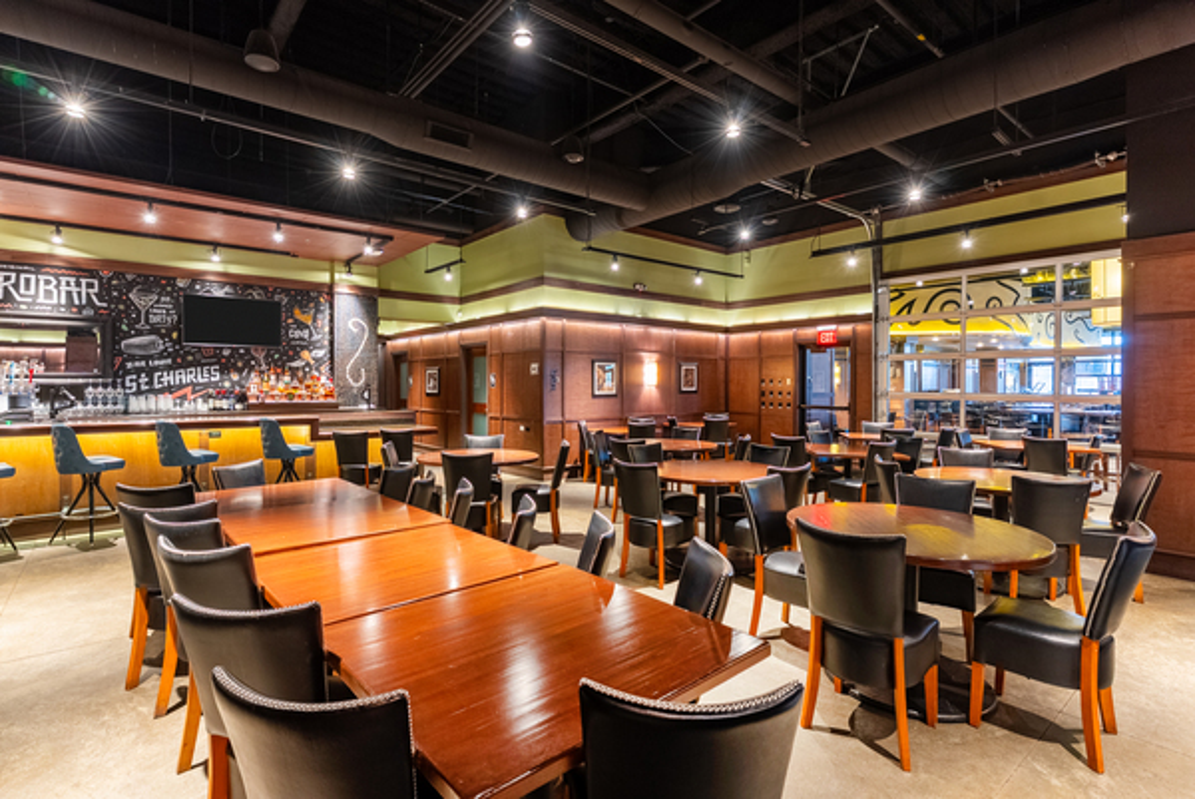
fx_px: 565
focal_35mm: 17
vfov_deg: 70.5
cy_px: 400
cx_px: 598
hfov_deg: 93.2
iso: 800
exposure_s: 1/4
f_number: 8
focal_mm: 17
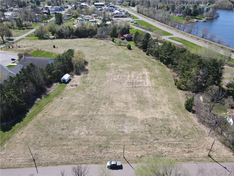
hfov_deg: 71.6
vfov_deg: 56.8
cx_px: 117
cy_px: 88
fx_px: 162
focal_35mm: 24
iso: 100
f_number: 2.8
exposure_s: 1/350
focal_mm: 4.5
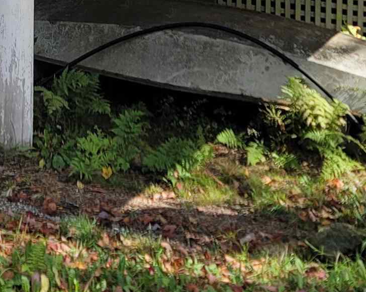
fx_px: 1115
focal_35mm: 103
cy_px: -228
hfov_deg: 18.4
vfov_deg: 13.5
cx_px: 52
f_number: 1.8
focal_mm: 7
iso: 20
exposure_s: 1/378
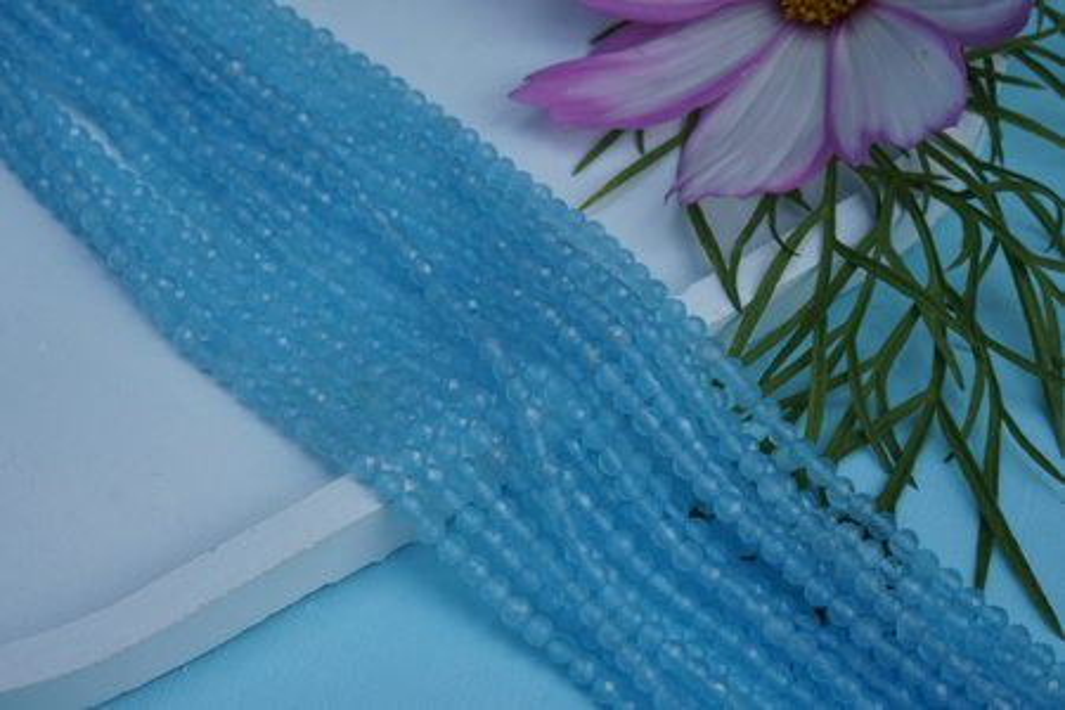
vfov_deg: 23.8
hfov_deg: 35.1
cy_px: 355
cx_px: 532
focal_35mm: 57
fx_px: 1686
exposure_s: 1/80
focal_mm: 38
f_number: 11
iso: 100
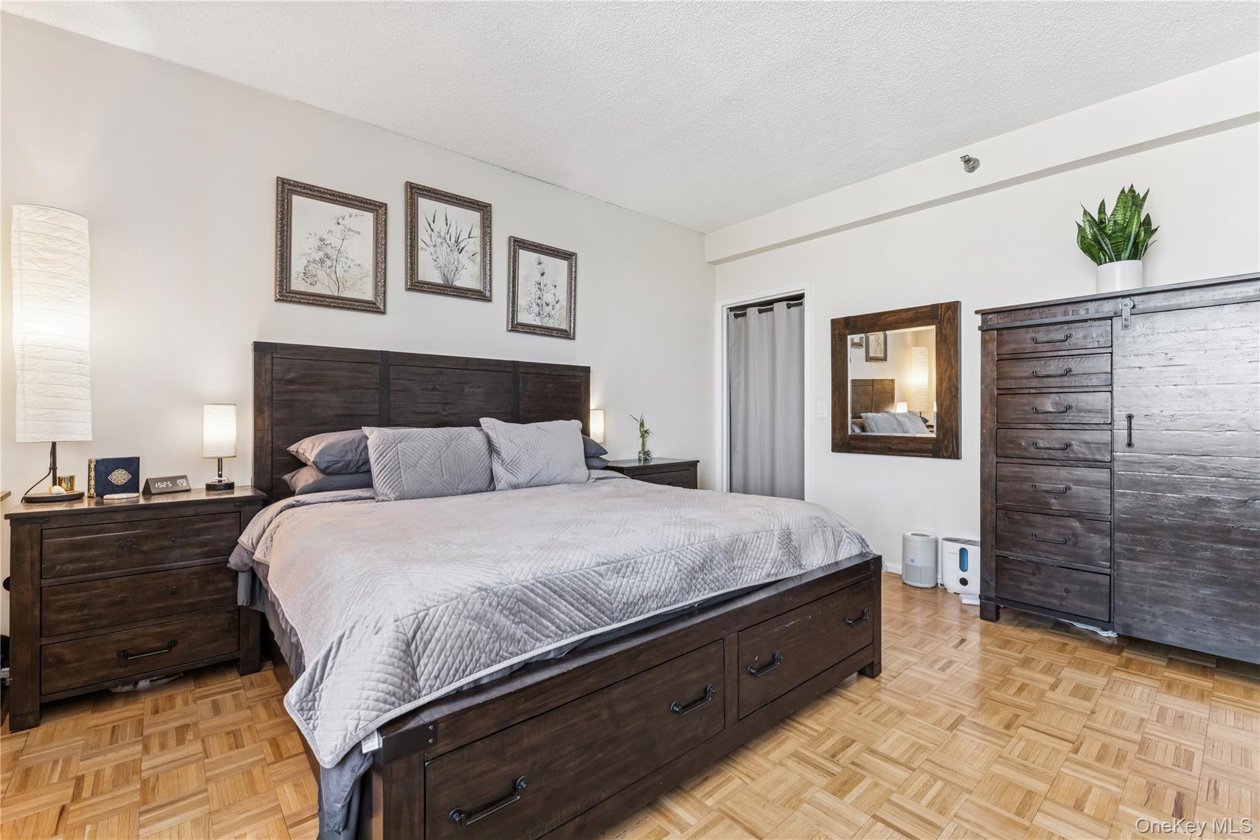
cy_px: 420
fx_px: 525
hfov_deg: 100.4
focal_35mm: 15
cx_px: 630
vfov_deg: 77.3
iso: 640
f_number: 14
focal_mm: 15
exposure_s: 1/20
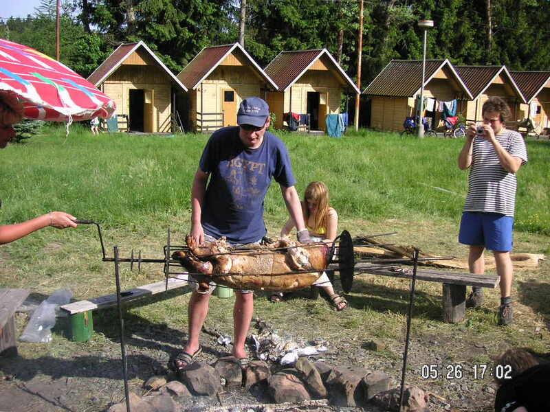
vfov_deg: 38.7
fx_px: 588
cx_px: 275
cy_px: 206
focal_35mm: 37
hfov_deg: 50.1
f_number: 2.8
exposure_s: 1/750
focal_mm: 6.1
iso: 50
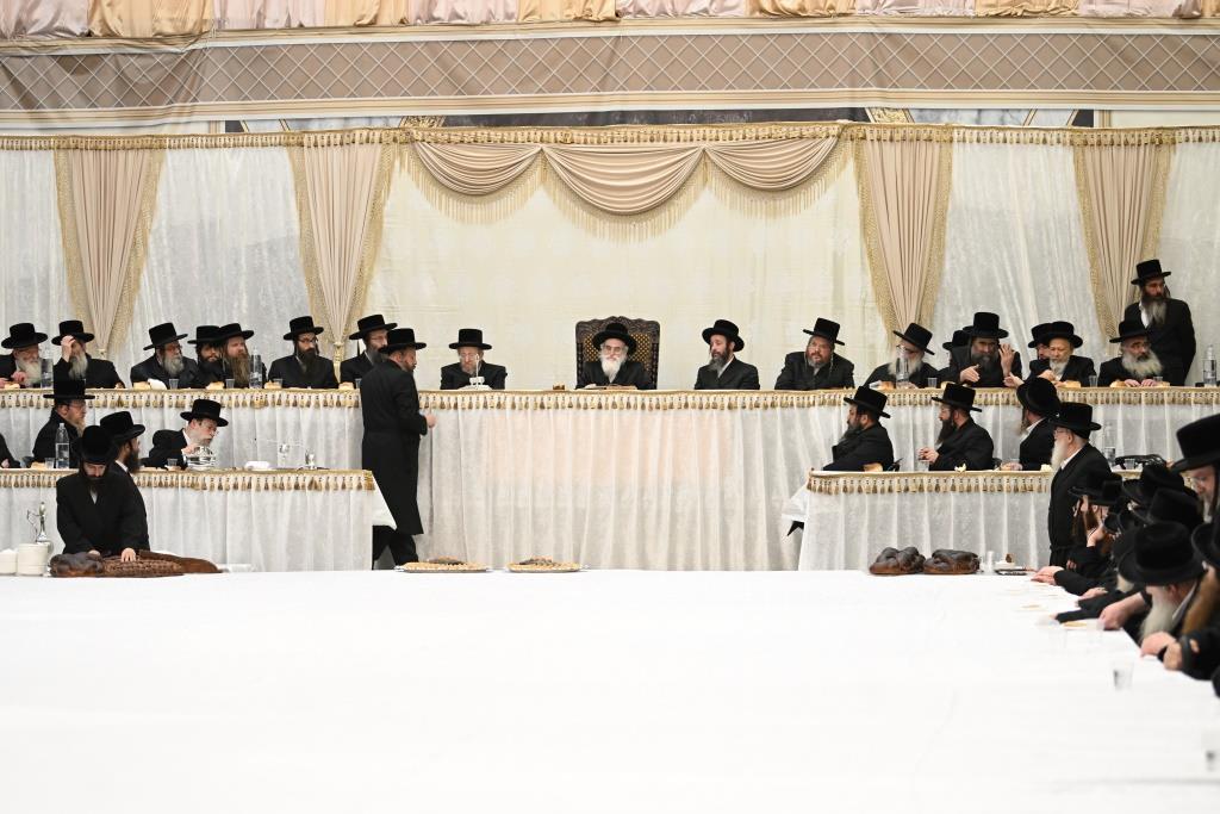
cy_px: 407
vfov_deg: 17.1
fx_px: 2711
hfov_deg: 25.4
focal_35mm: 80
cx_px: 610
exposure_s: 1/200
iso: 800
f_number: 2.8
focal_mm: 80
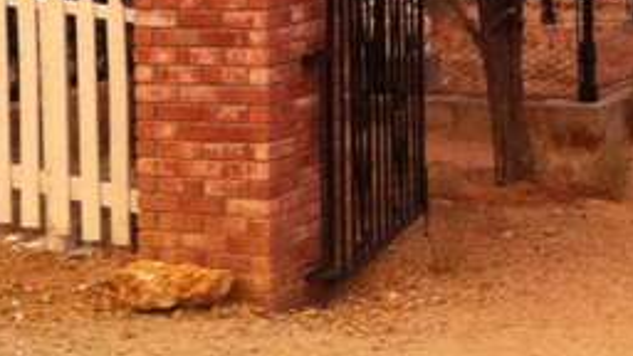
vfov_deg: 9.8
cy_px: -208
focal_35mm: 119
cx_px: 645
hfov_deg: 17.6
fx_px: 1997
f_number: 2.8
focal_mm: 3.85
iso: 320
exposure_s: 1/15
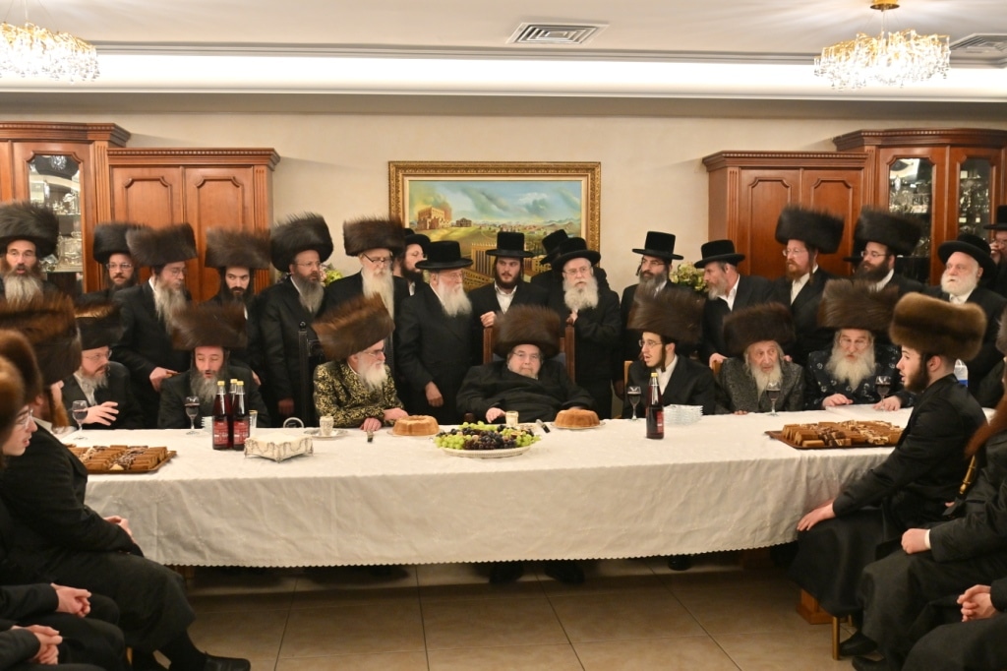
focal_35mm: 36
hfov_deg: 53.1
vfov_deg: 36.8
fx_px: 1007
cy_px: 336
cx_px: 504
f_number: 4
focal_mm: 24
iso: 800
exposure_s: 1/200
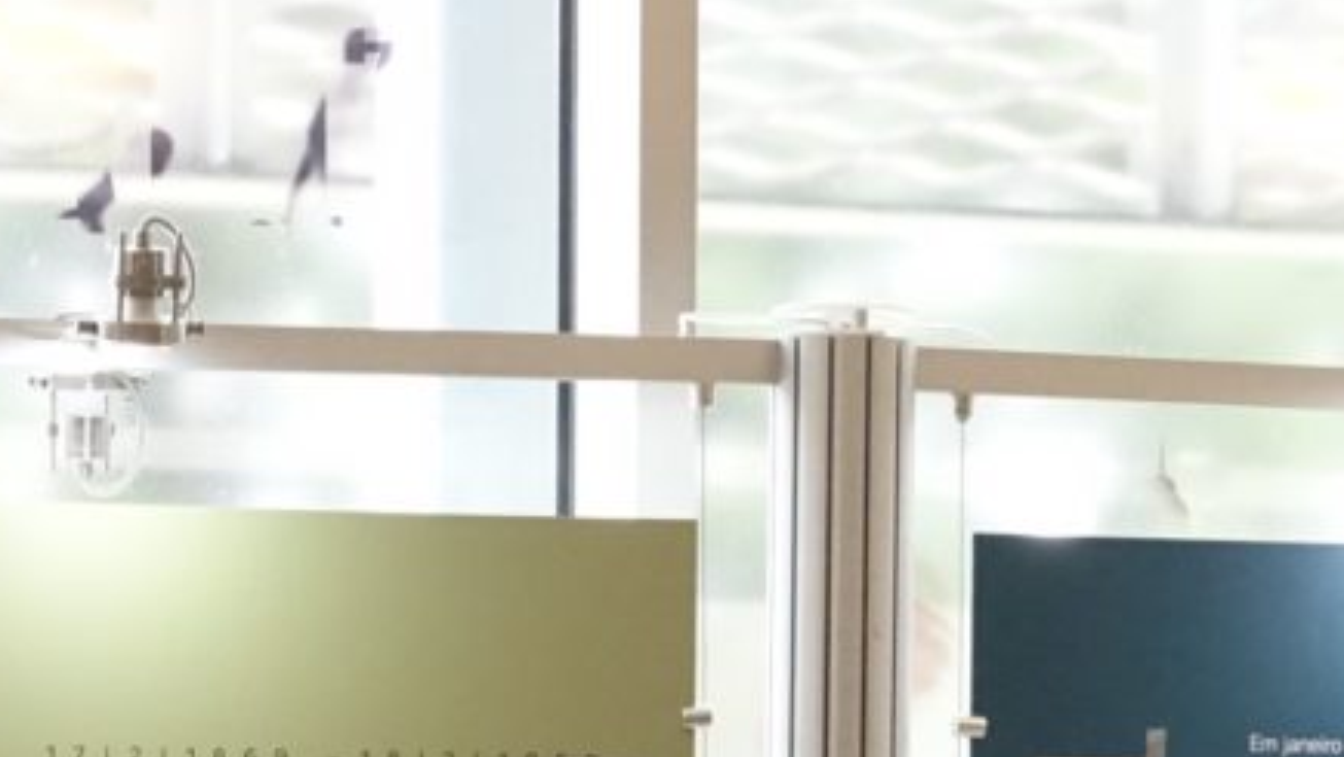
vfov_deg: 7.4
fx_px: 5704
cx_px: 238
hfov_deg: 13.4
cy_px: 1347
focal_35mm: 160
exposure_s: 1/250
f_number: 4
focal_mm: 15.17
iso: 1600
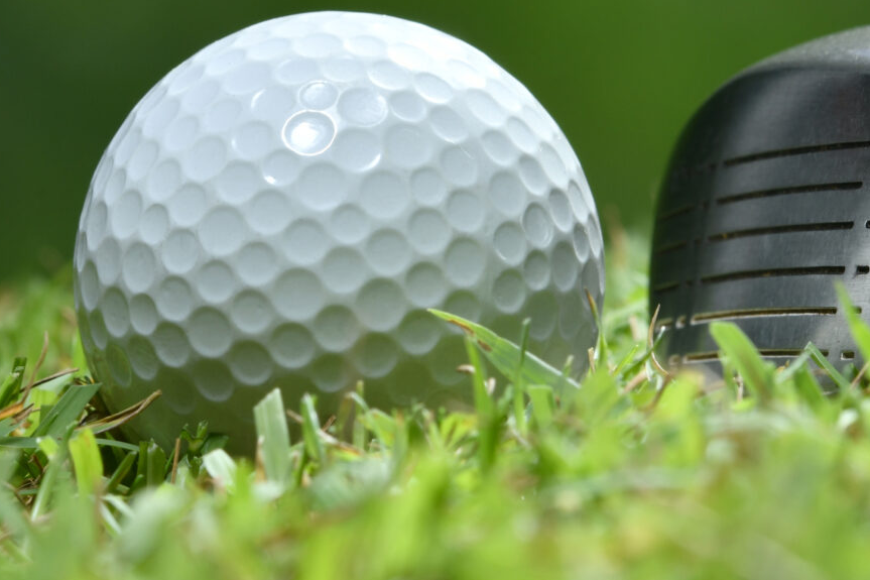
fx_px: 4301
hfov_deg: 11.5
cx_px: 356
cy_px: -109
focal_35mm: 178
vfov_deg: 7.6
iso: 100
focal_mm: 60
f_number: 16
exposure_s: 1/125
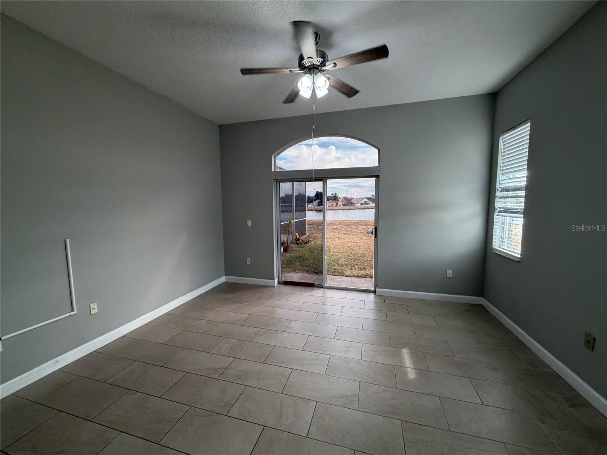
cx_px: 304
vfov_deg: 85.7
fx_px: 245
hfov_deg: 102.1
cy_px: 228
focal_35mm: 14
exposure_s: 1/120
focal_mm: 2.22
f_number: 2.2
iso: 200
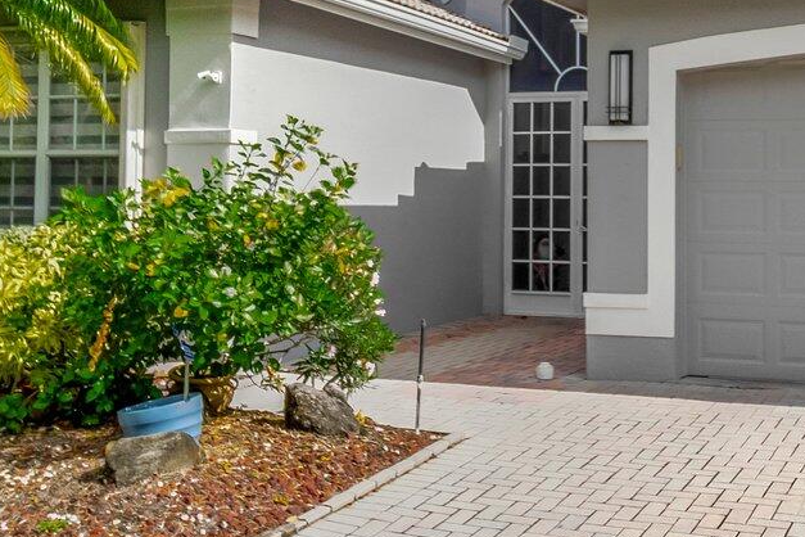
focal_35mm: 49
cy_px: 207
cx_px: 628
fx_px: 1096
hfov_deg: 39.0
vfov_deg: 27.4
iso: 1000
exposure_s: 1/5000
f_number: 8
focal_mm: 10
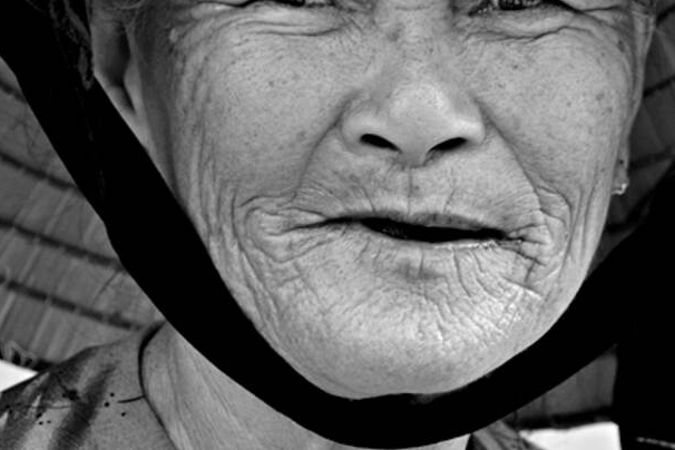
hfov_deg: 7.5
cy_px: 159
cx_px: 417
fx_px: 5155
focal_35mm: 275
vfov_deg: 5.0
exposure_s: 1/125
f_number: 5.6
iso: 400
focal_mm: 95
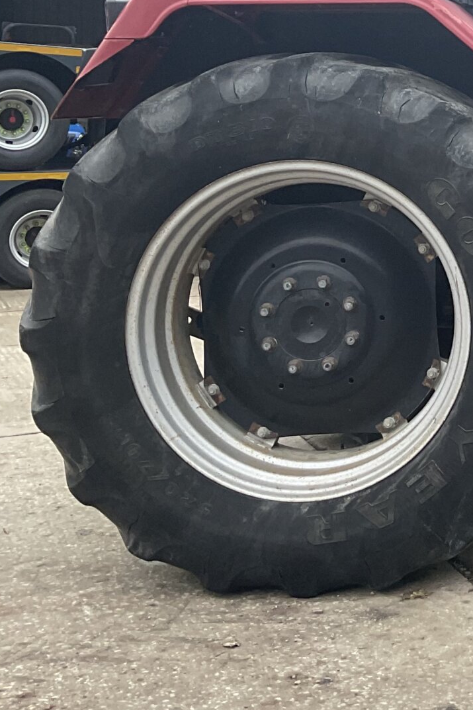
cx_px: 720
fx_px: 1418
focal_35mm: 72
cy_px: 122
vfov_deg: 27.4
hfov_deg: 17.0
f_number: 1.8
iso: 16
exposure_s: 1/551
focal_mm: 3
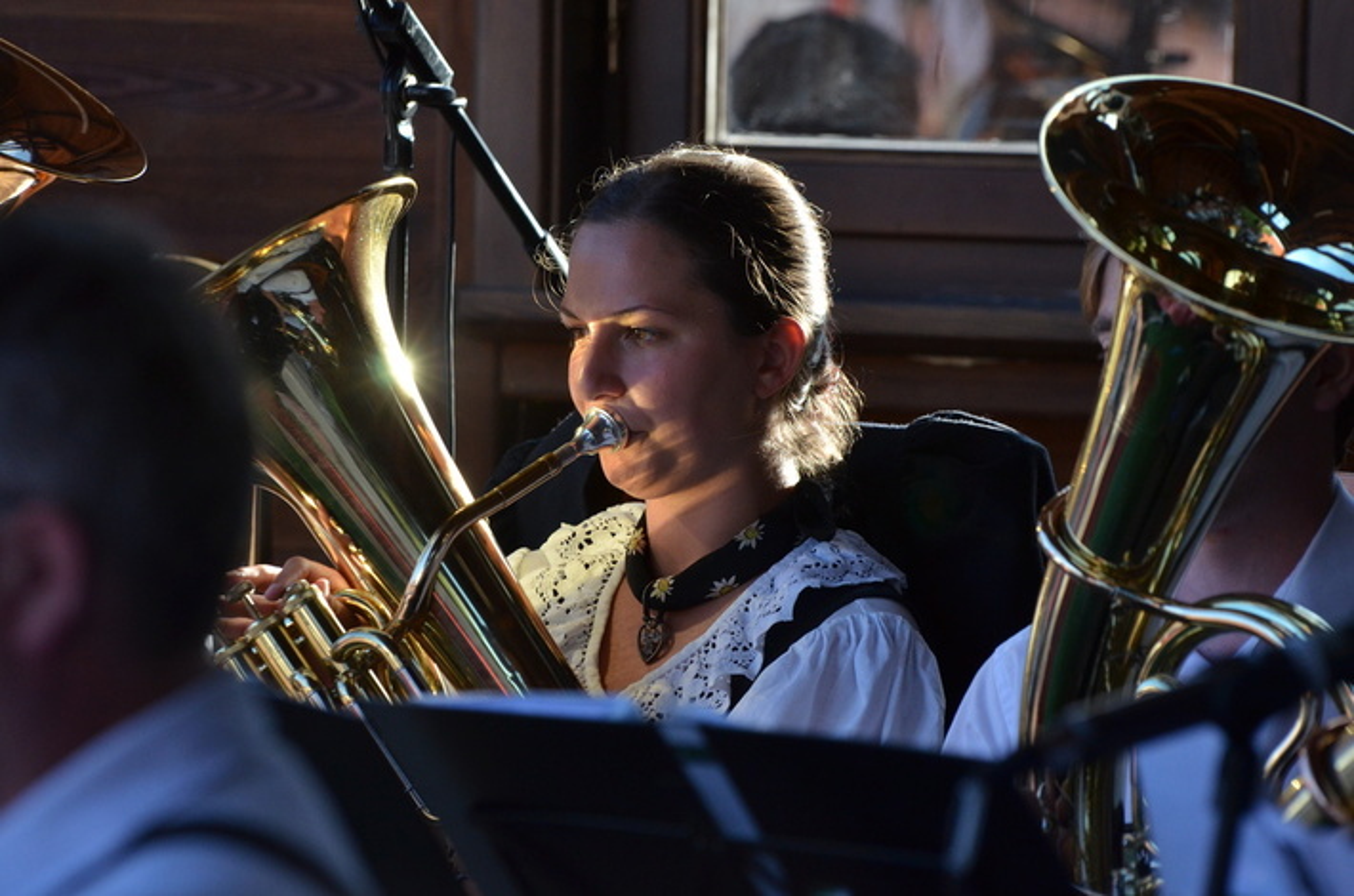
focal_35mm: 300
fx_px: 11258
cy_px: 448
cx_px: 677
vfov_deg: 4.6
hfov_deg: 6.9
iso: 800
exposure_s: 1/1250
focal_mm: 200
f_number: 4.5
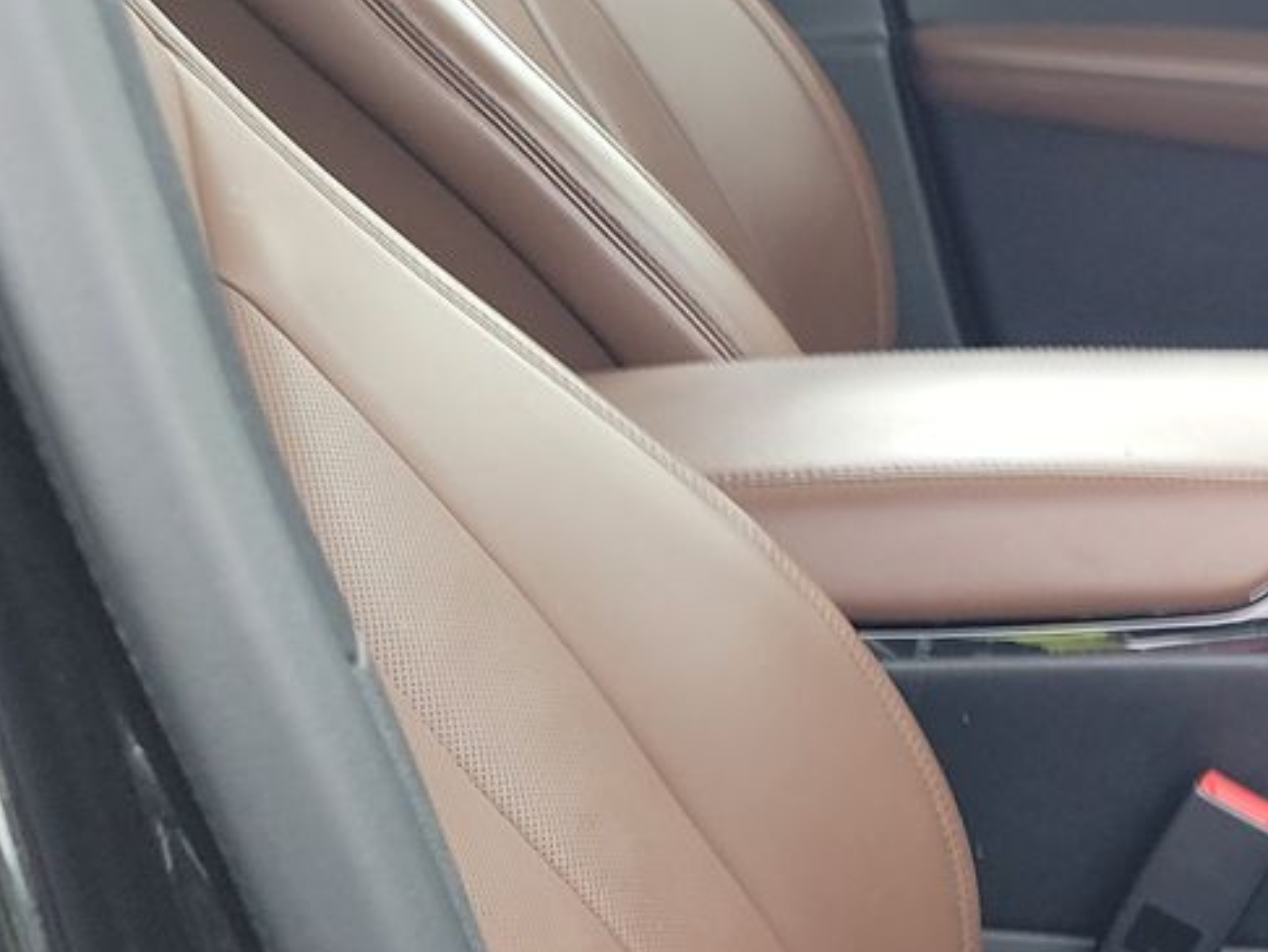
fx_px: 2895
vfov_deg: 18.7
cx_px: 1939
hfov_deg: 20.8
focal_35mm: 79
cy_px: 582
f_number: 1.8
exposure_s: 1/60
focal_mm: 6.7
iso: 175
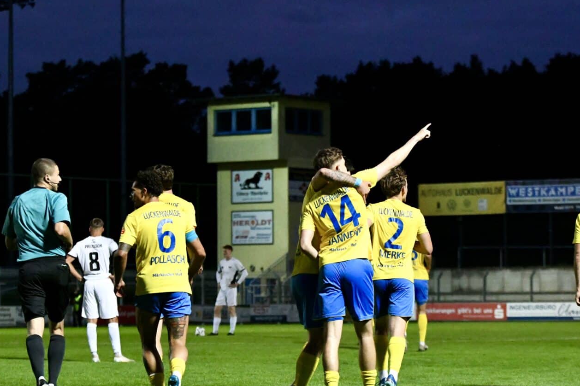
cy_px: 281
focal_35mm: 127
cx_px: 380
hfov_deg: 16.1
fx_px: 2045
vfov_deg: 10.8
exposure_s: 1/1600
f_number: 2.8
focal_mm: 78
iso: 8000
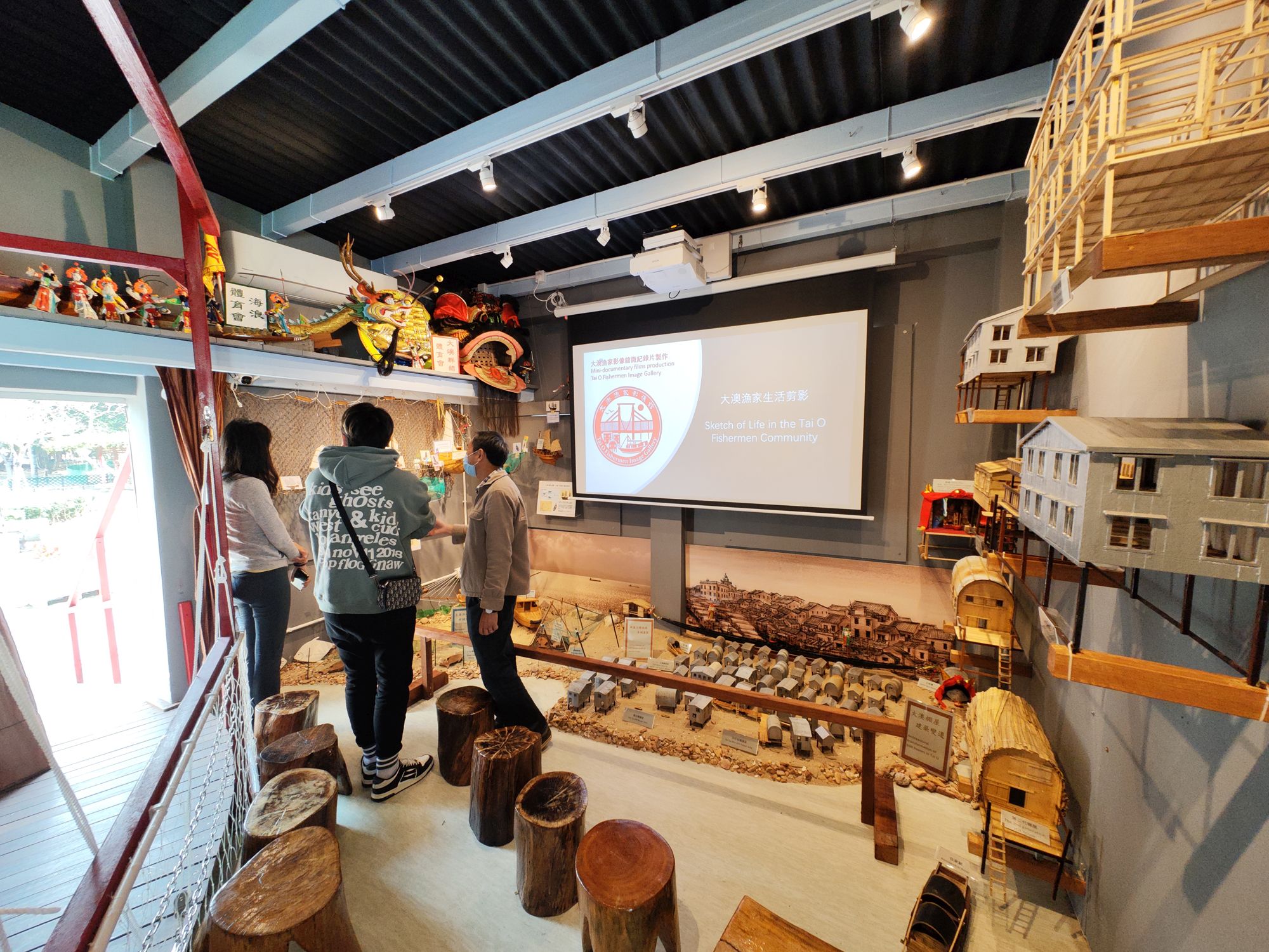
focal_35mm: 13
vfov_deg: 89.9
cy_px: 476
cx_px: 634
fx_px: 477
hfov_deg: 106.2
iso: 137
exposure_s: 1/33.3
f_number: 2.2
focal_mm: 2.39
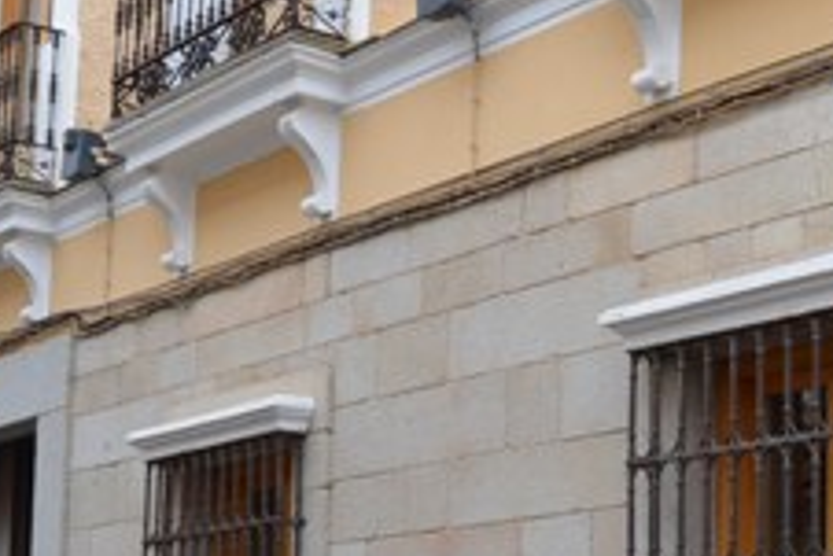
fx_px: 1862
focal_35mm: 80
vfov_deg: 16.7
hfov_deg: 24.1
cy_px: 530
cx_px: 829
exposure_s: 1/125
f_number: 5.6
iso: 220
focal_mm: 19
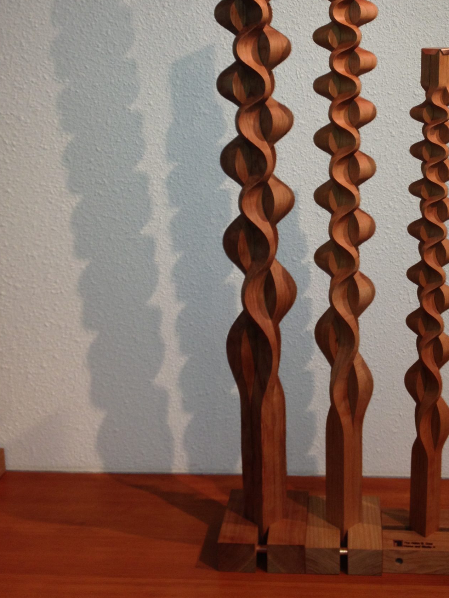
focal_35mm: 53
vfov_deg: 35.6
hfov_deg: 27.3
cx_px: 313
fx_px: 917
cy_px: 177
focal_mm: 4.28
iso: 50
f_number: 2.4
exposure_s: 1/22
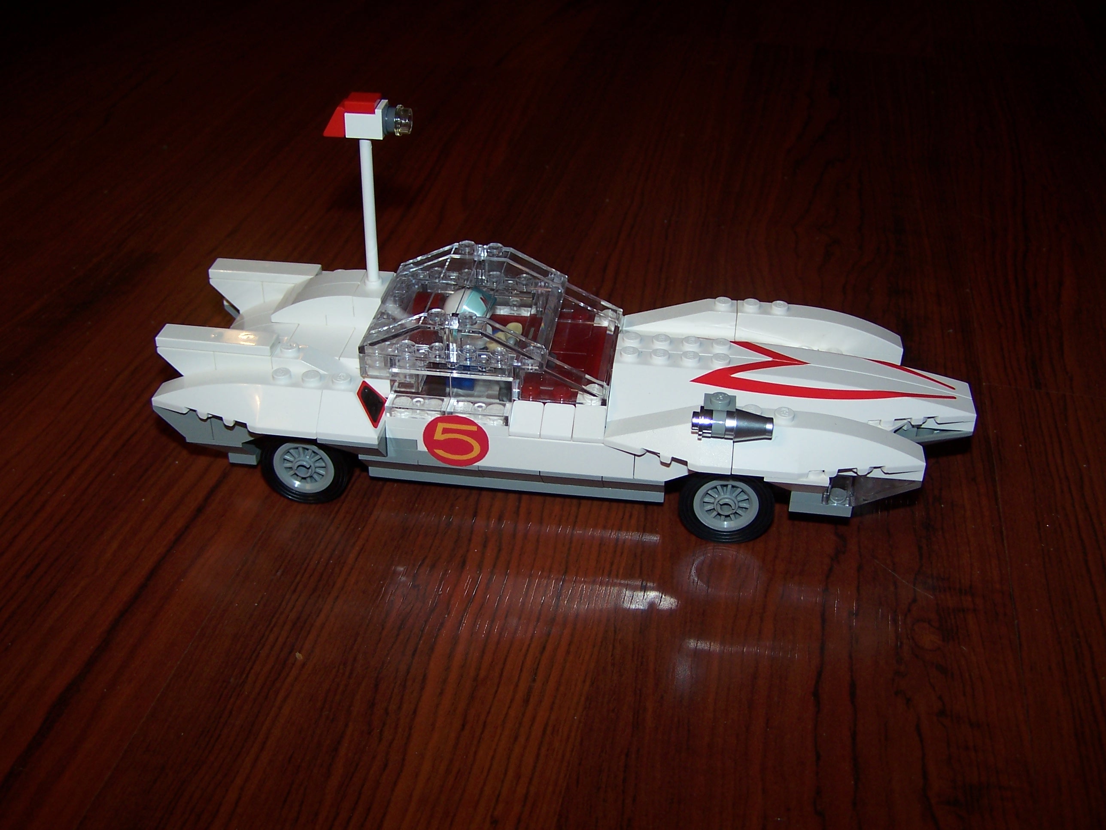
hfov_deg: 49.0
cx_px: 553
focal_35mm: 38
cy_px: 415
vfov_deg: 37.7
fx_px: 1214
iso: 80
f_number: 2.8
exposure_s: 1/60
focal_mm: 6.3
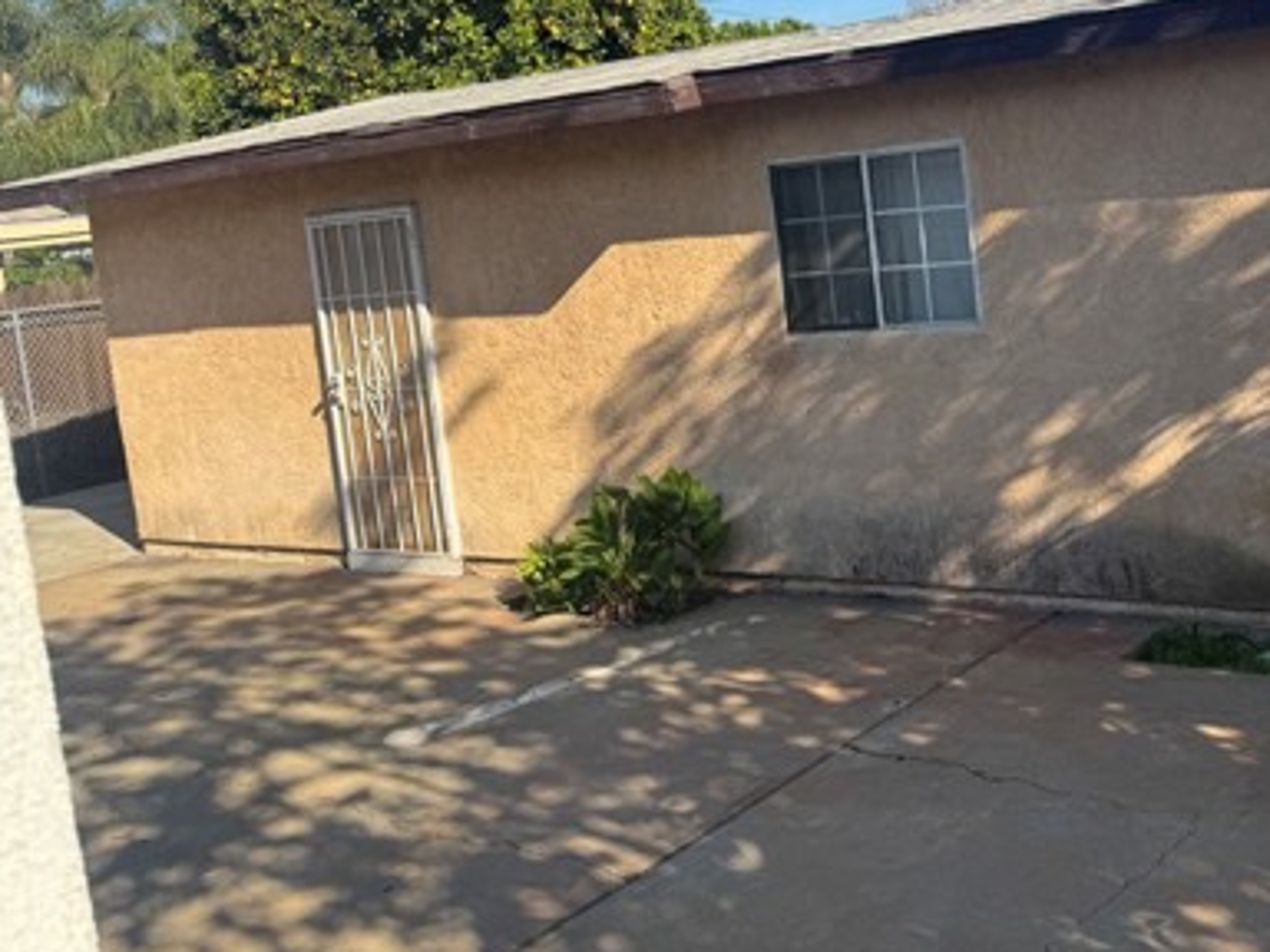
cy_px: 284
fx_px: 1468
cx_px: 1045
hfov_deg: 44.2
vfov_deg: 35.4
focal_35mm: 40
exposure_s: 1/3096
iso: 80
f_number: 1.78
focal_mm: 6.76
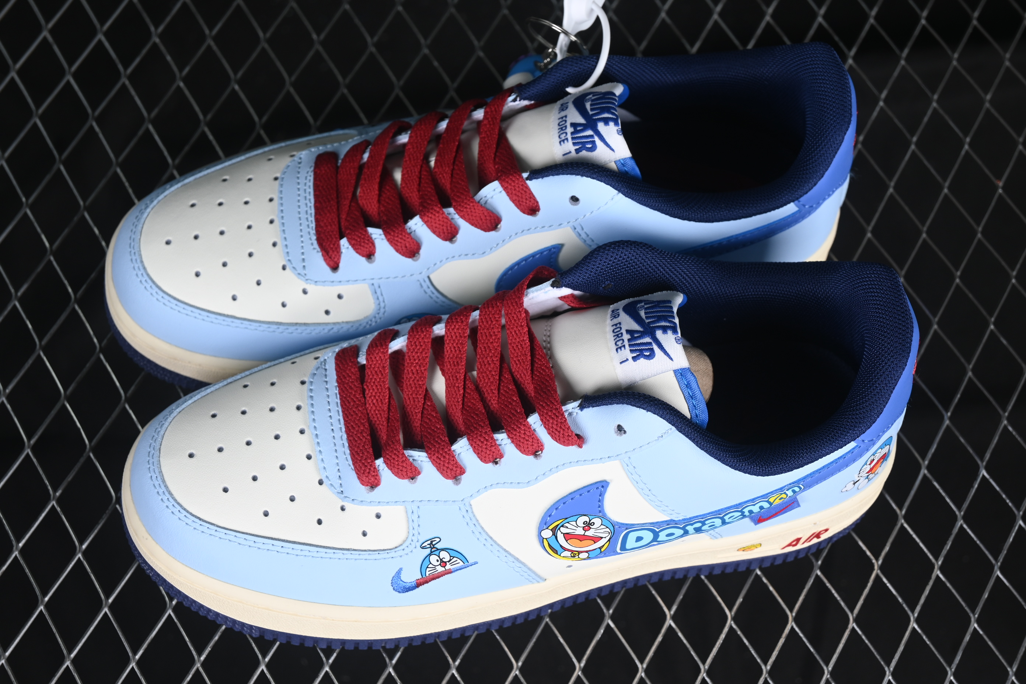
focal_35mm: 75
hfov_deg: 27.0
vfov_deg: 18.2
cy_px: 342
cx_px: 513
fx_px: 2137
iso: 160
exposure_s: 1/80
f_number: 7.1
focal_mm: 50
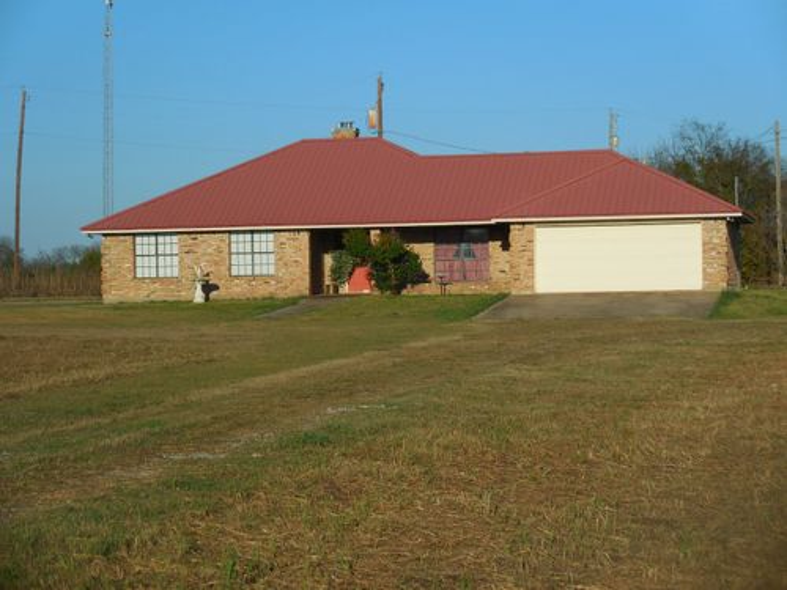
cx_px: 394
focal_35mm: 113
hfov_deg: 17.4
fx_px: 2569
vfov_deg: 13.1
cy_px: 295
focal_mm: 20.4
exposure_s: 1/1250
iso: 125
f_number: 5.1
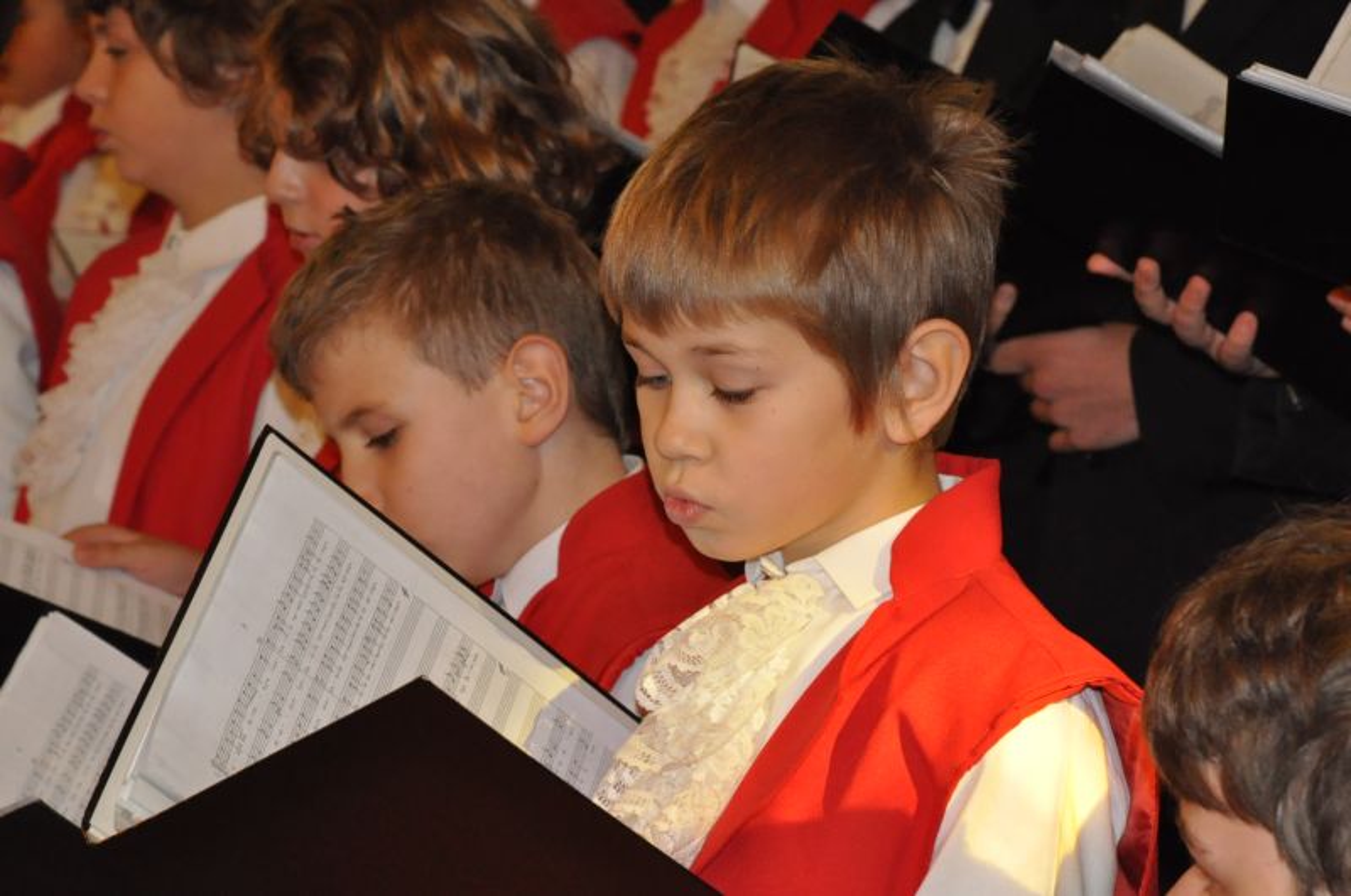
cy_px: 448
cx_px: 676
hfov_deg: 16.1
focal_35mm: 128
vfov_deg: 10.7
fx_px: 4778
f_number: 9
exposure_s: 1/100
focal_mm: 85
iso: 2500
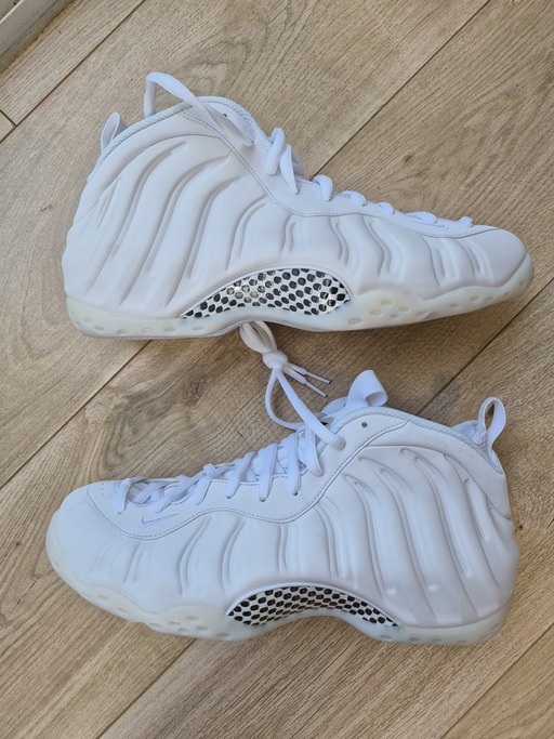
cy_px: 370
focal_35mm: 23
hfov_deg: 58.9
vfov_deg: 73.9
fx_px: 491
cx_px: 277
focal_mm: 5.4
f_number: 1.8
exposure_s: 1/180
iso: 64
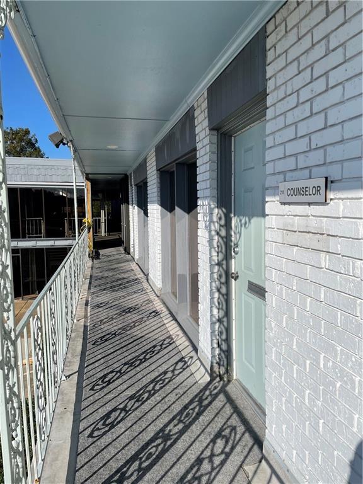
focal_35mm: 26
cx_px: 182
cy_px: 242
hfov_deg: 53.1
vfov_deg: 67.3
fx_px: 364
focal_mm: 4.2
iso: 32
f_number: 1.6
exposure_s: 1/6494
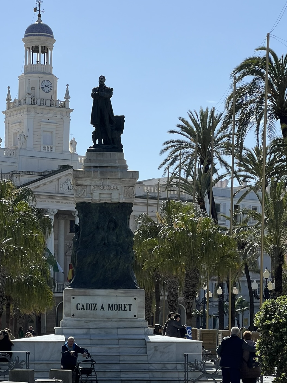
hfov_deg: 13.1
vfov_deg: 17.4
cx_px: 122
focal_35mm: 113
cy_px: 203
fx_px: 1249
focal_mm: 9
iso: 32
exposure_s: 1/1698
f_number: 2.8
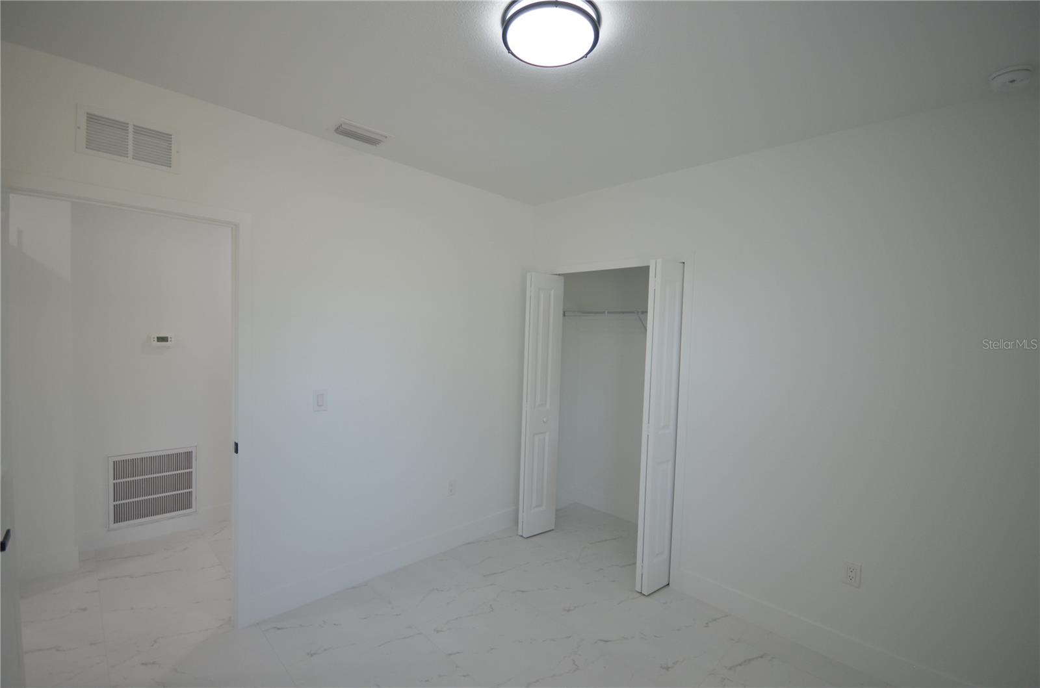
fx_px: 432
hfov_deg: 100.5
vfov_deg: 77.0
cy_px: 344
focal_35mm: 15
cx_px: 520
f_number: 4.5
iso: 400
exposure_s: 1/80
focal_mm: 10
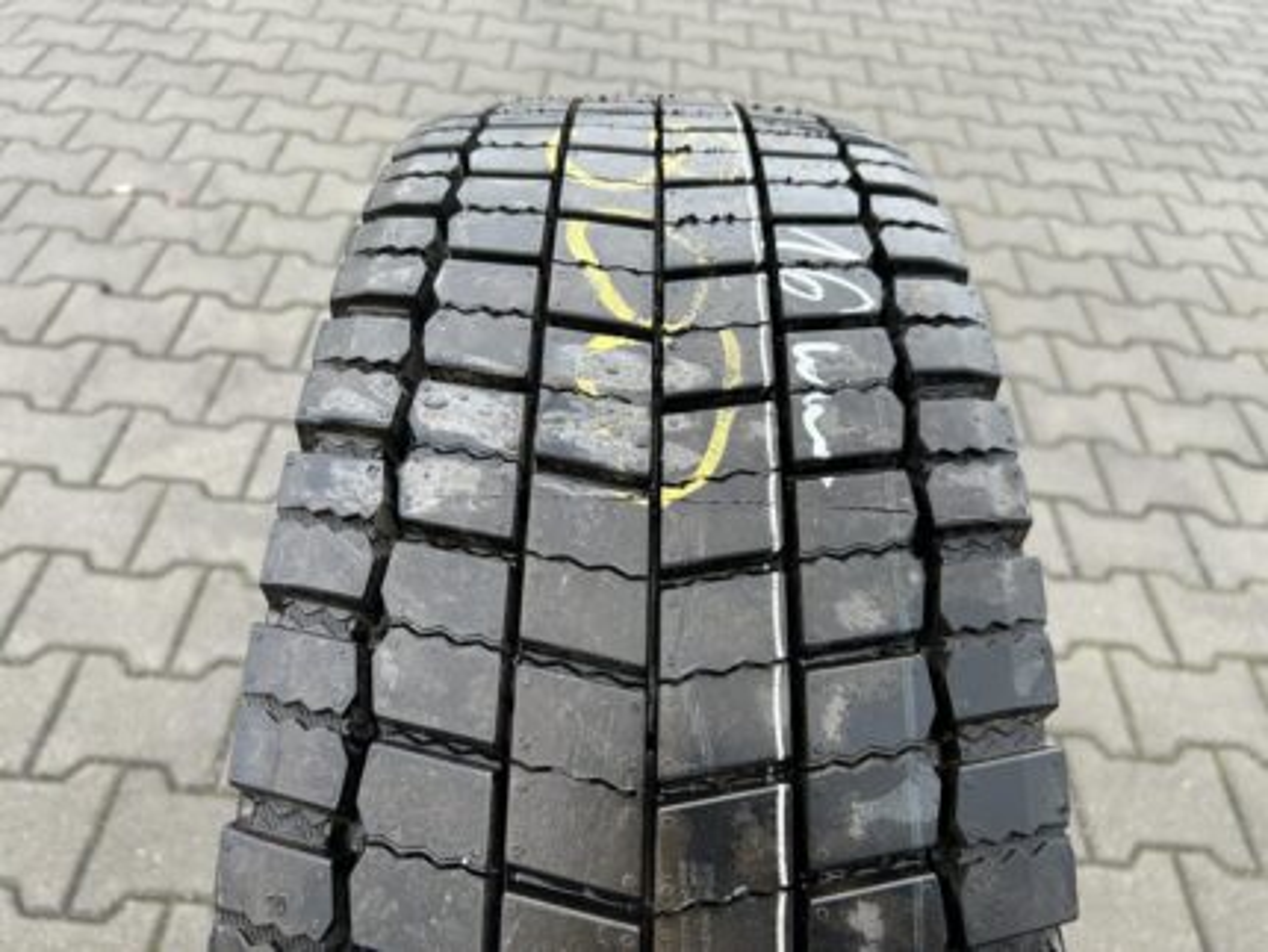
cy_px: 476
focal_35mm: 26
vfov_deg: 53.1
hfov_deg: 67.3
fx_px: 953
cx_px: 634
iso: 40
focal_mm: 5.7
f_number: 1.5
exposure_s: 1/261
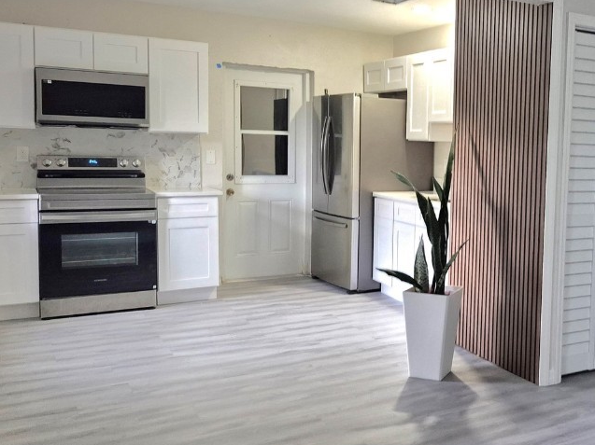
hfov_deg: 47.8
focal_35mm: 37
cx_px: 461
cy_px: 205
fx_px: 636
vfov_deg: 38.6
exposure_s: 1/120
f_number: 1.8
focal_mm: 5.4
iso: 640
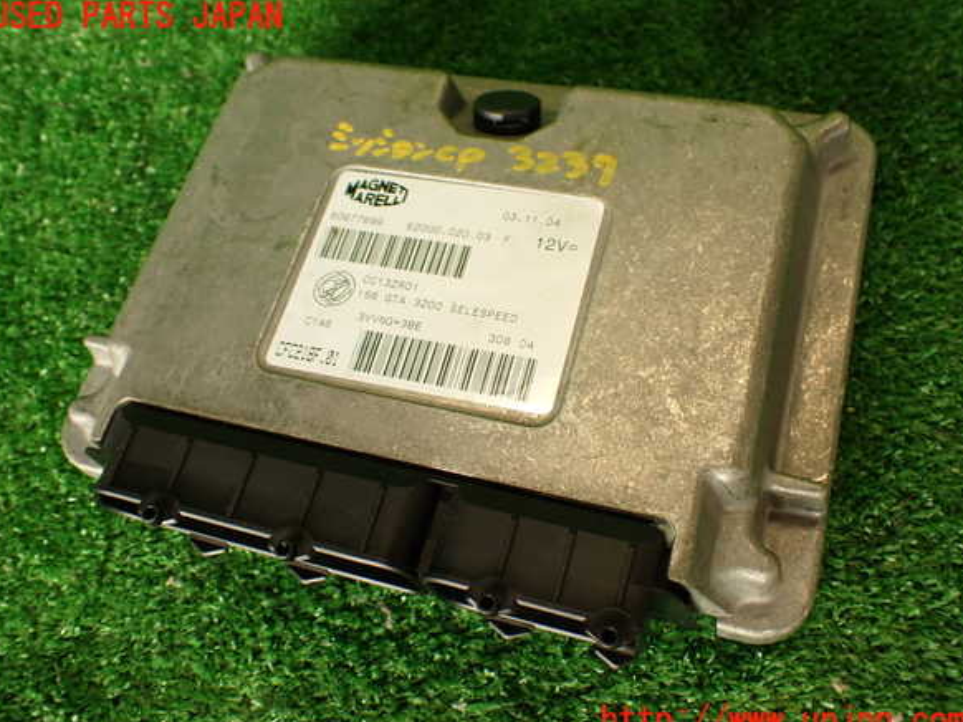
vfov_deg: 42.9
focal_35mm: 33
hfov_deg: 55.4
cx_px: 478
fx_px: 918
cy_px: 369
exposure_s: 1/60
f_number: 2.4
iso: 125
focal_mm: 5.79
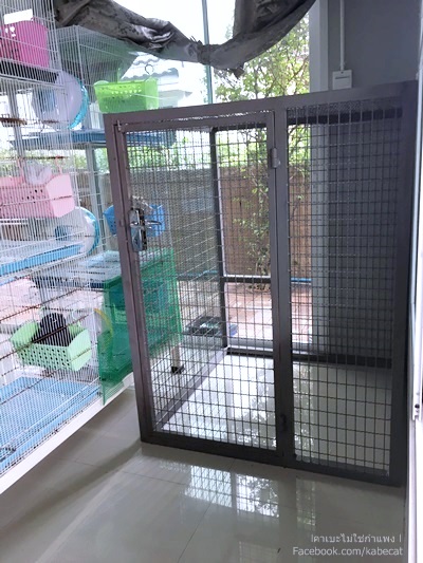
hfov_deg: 48.2
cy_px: 282
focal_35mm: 29
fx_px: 472
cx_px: 212
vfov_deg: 61.6
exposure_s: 1/33
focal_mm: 4.15
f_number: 2.2
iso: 80
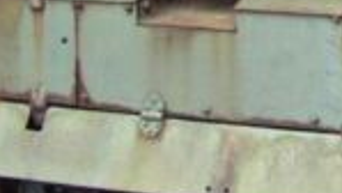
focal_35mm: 132
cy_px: -121
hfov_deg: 15.3
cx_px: 477
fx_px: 1198
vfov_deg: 8.9
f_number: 3.2
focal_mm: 6
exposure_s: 1/100
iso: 64
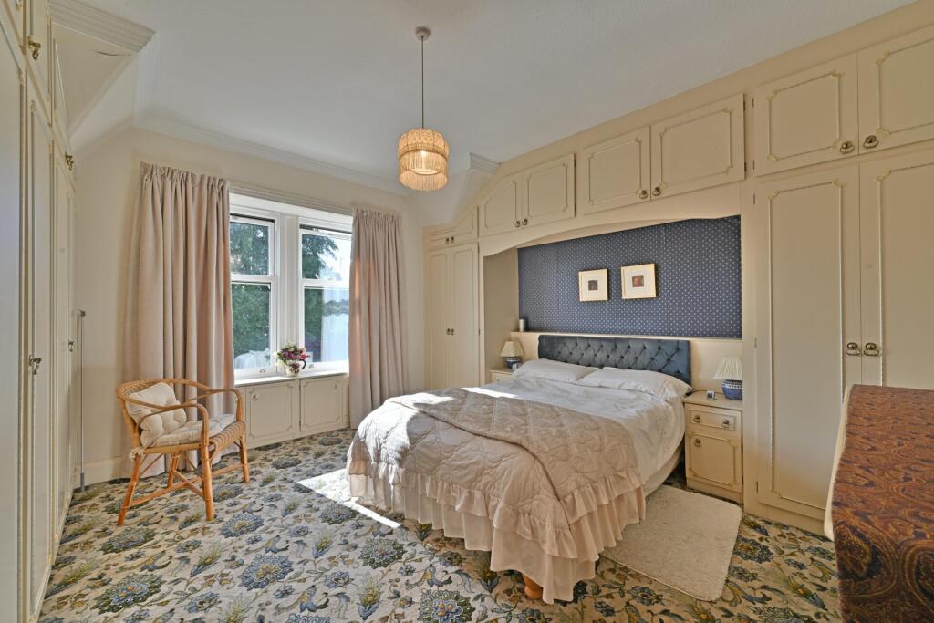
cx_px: 467
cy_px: 312
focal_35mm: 14
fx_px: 363
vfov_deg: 81.2
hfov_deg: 104.2
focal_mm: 14
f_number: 13
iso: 125
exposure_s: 1/15
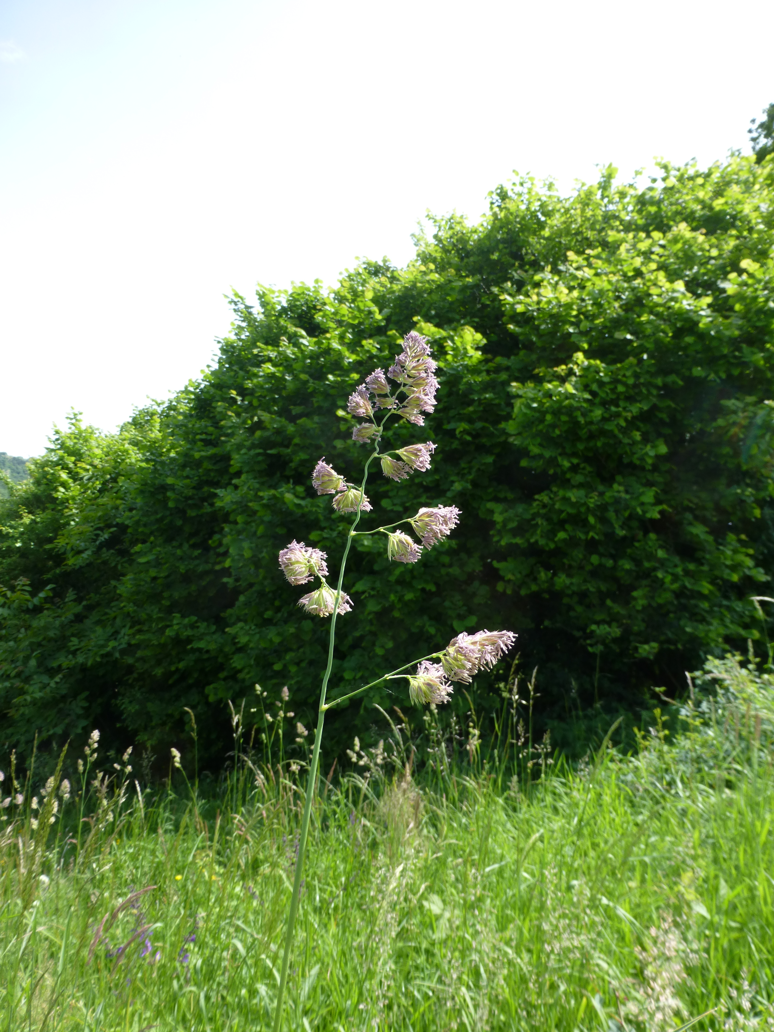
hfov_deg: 56.8
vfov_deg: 71.6
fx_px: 716
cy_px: 516
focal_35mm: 24
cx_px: 387
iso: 100
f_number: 4
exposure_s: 1/320
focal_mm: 4.3
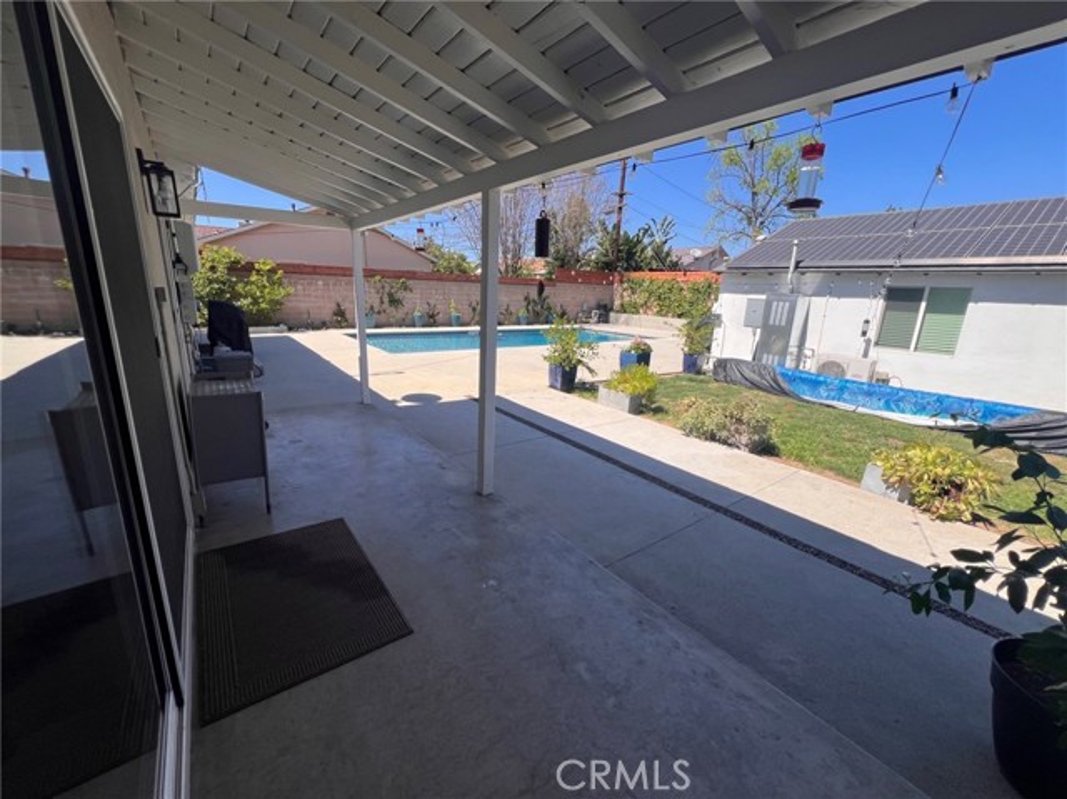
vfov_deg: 89.8
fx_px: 400
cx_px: 534
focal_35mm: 13
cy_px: 400
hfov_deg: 106.2
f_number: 1.8
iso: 32
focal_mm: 1.57
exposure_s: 1/1488
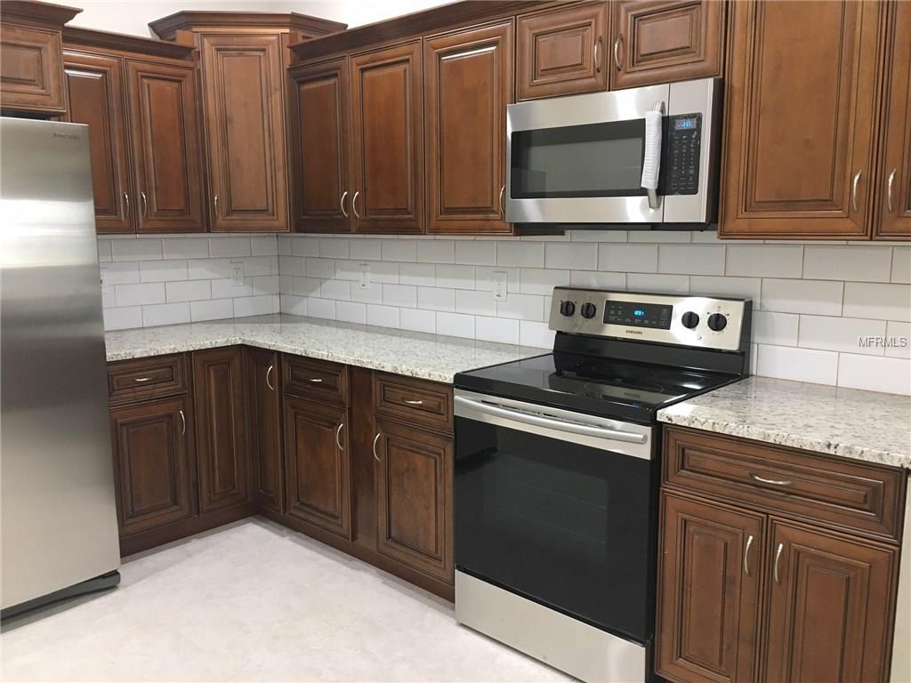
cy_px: 342
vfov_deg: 48.2
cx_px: 456
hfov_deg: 61.7
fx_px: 763
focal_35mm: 29
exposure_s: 1/30
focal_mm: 4.15
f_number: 2.2
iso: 125
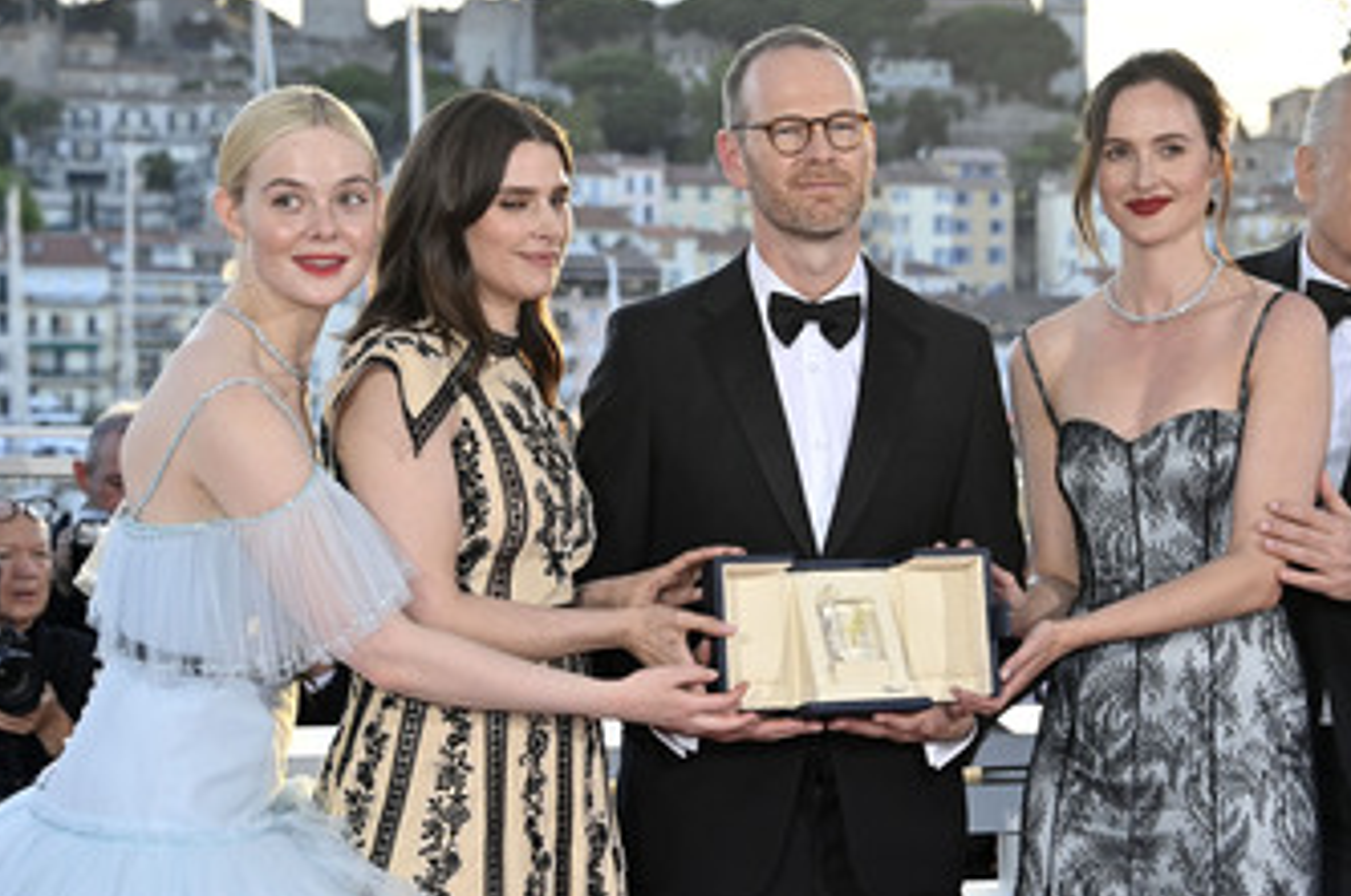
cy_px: 527
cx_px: 817
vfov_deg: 11.2
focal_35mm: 122
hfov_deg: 16.8
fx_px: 4572
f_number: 6.3
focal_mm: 90
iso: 800
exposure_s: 1/250
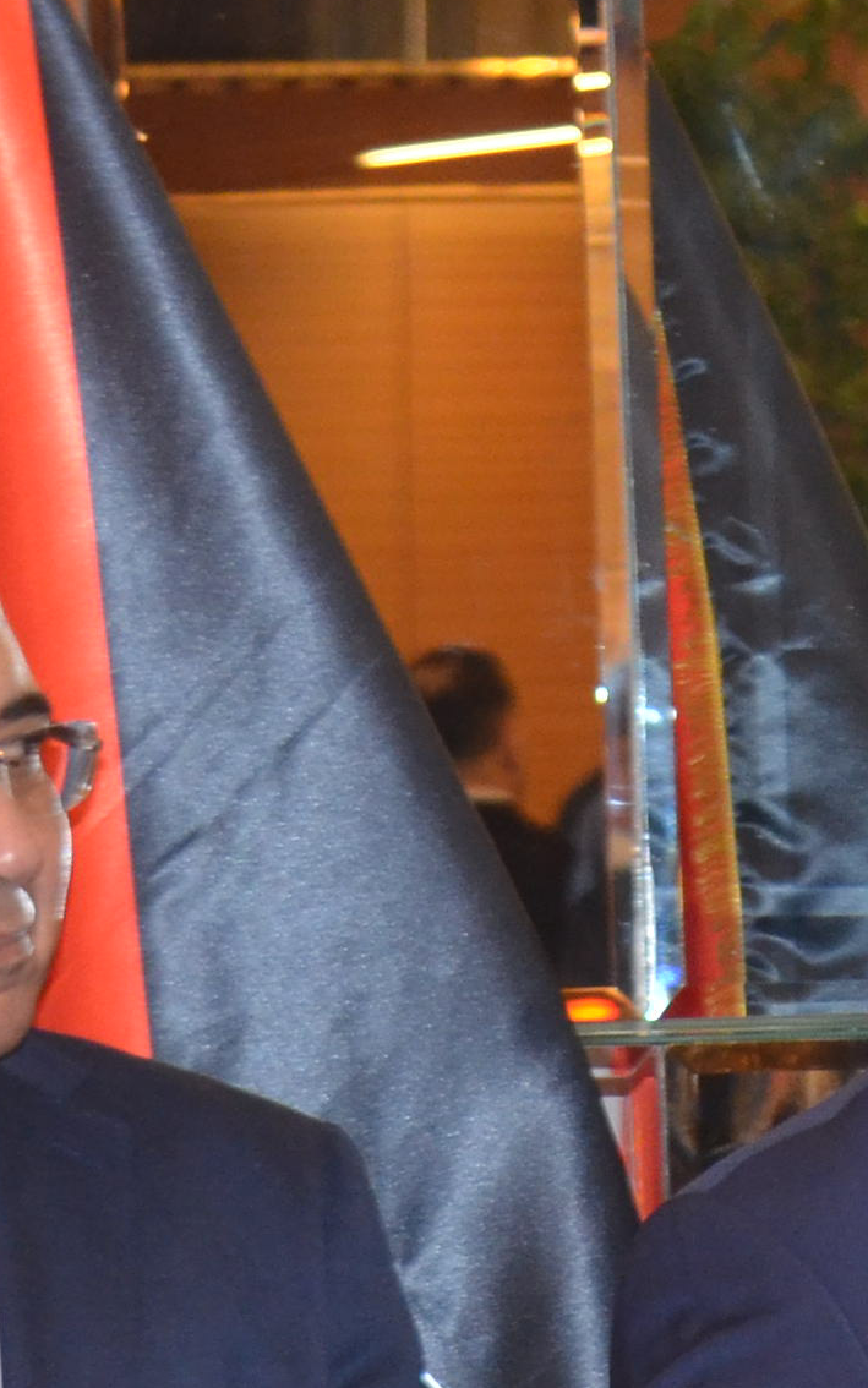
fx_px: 11541
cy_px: 1362
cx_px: 2103
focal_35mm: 305
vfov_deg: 6.9
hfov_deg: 4.2
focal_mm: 46
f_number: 4
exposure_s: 1/60
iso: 800
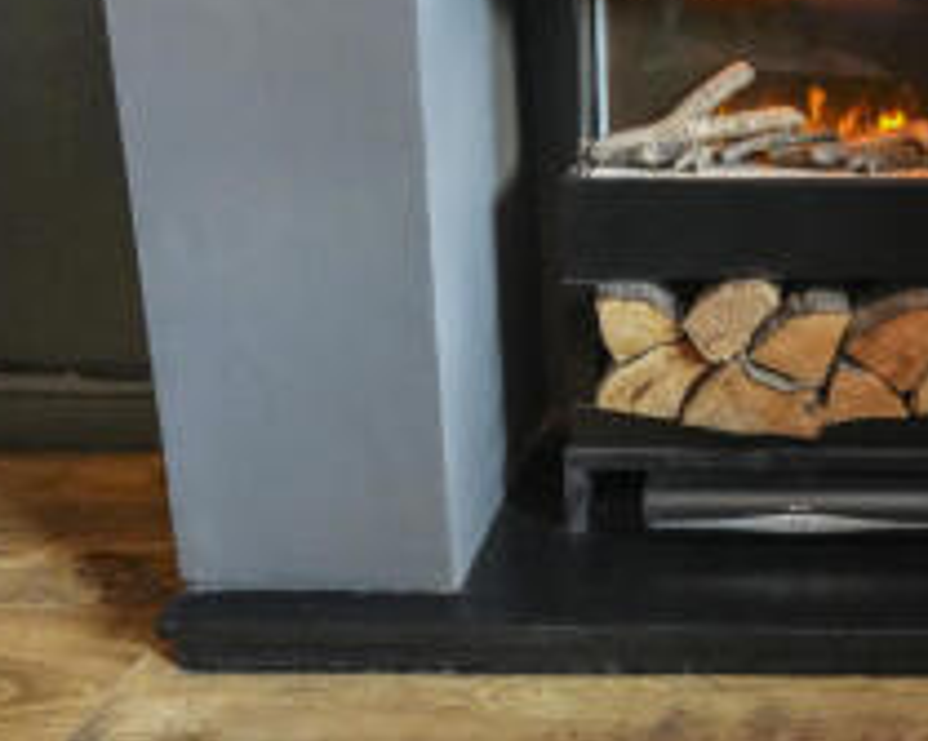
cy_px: 135
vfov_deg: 43.4
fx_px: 878
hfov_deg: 51.1
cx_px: 781
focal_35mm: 32
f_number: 4
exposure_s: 1/125
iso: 6400
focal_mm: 10
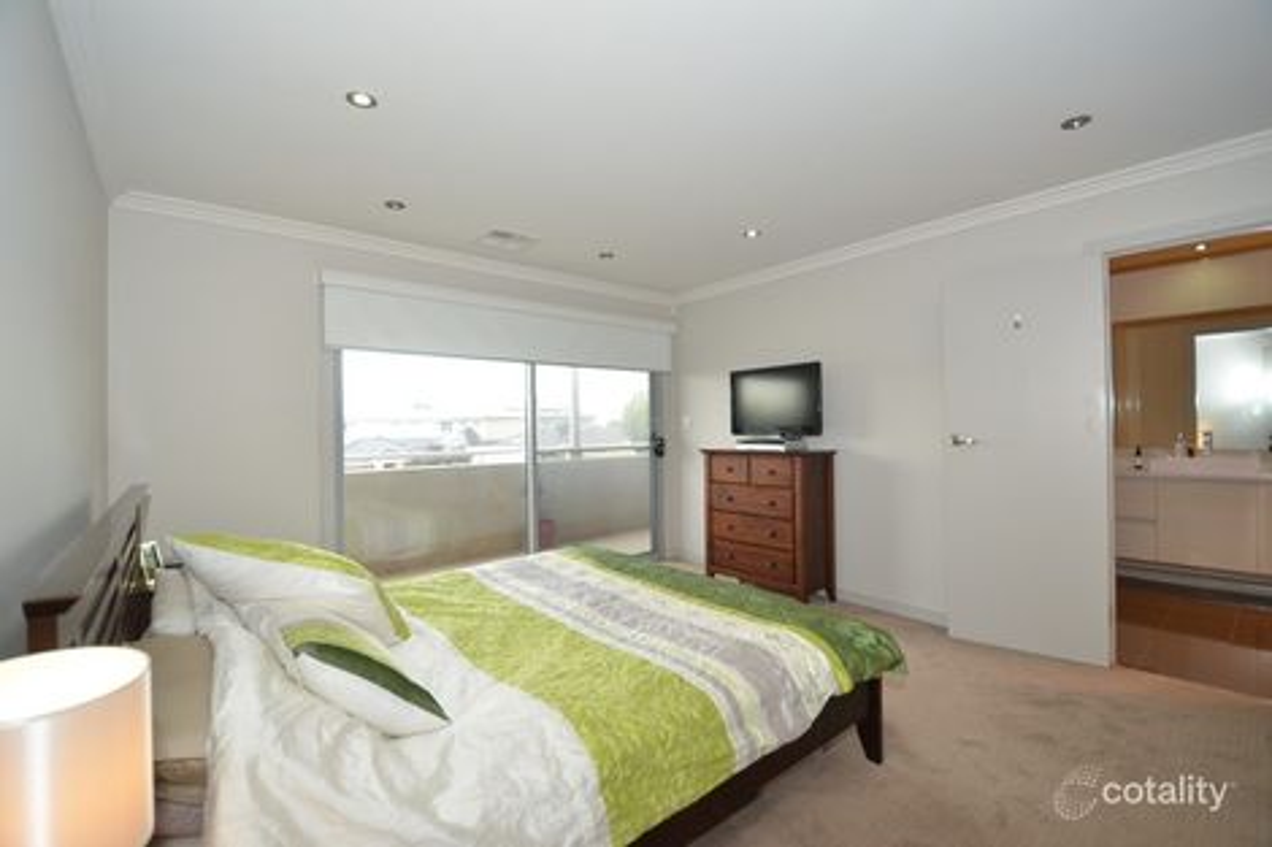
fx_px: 530
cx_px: 636
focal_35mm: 15
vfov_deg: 77.3
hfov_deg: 100.4
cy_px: 424
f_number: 4
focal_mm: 10
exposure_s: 1/60
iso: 360
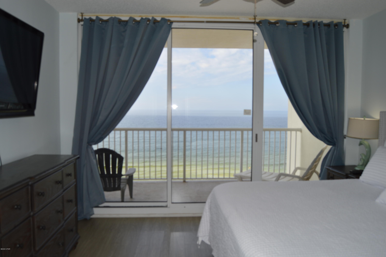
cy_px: 128
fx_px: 289
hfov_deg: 67.4
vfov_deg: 47.8
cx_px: 193
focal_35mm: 27
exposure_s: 1/200
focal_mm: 18
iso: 100
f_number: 5.6
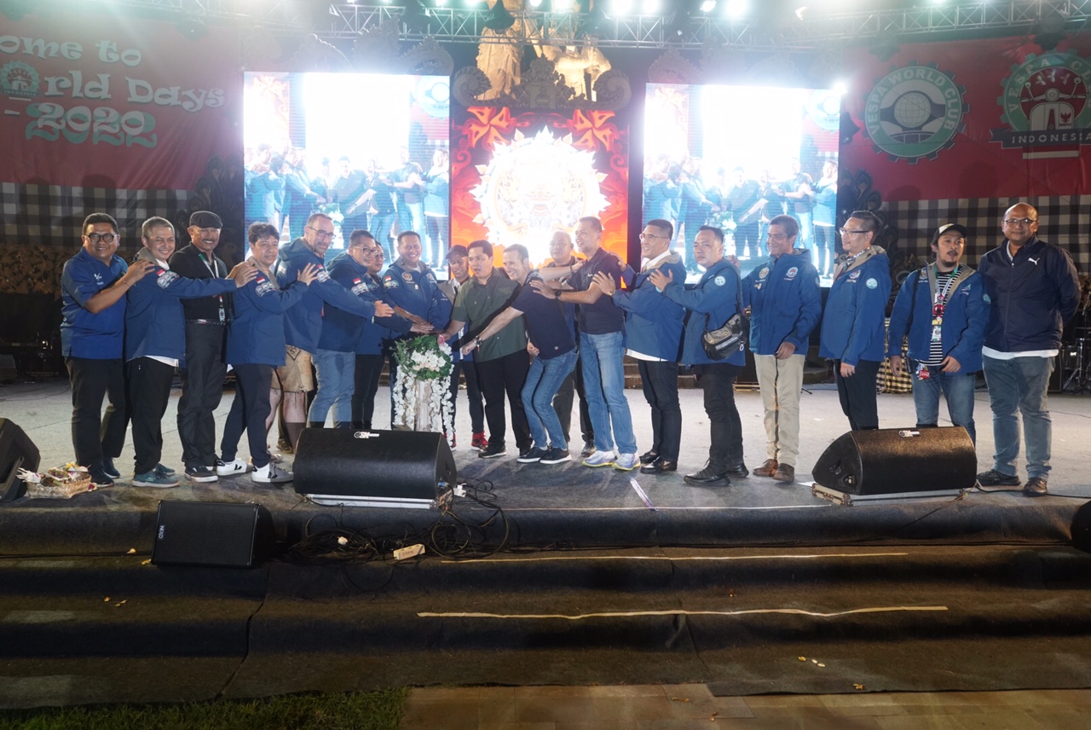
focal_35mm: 28
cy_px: 365
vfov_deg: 46.5
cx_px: 546
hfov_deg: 65.4
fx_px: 849
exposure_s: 1/125
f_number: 4
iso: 3200
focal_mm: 28
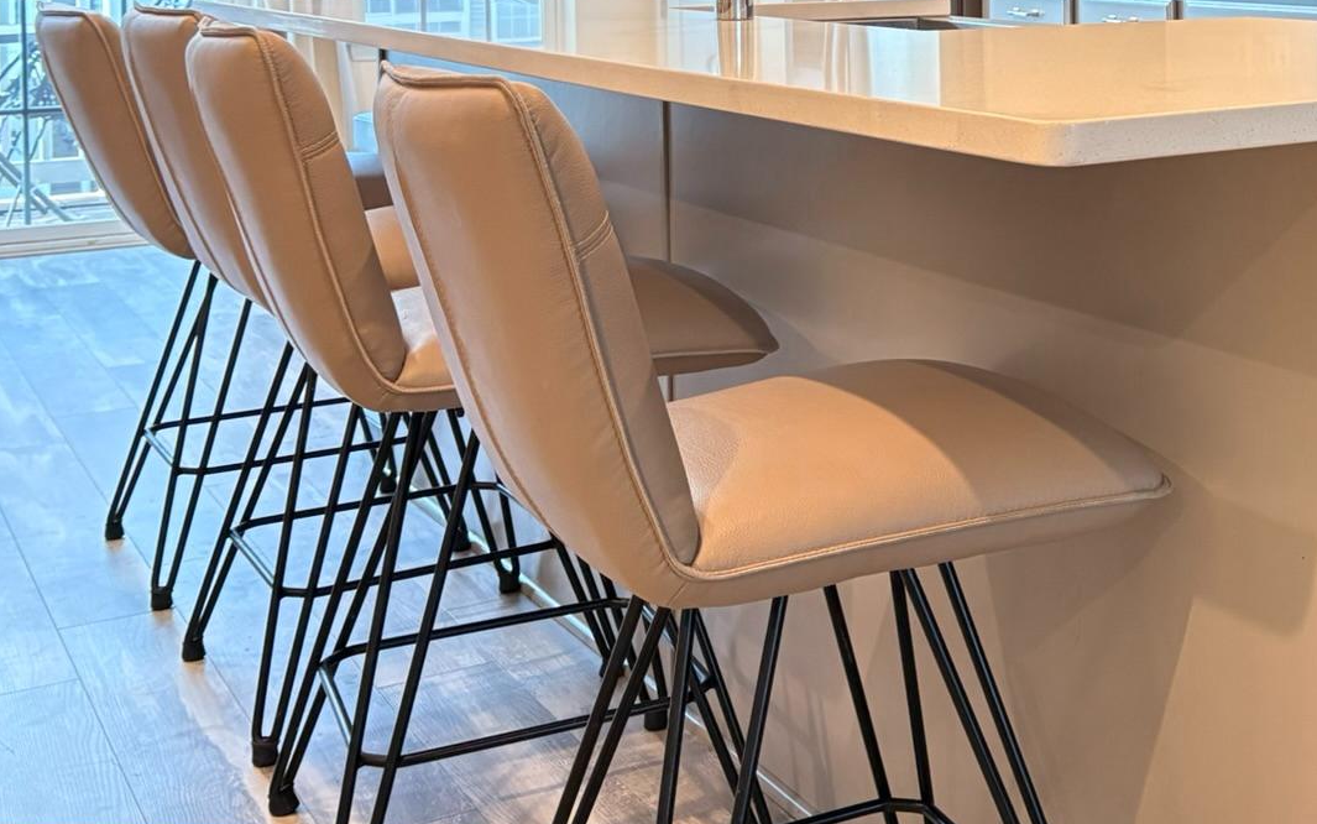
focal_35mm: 53
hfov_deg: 35.2
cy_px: -17
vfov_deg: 23.3
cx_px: 1263
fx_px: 1903
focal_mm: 5.96
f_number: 1.6
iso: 320
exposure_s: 1/60
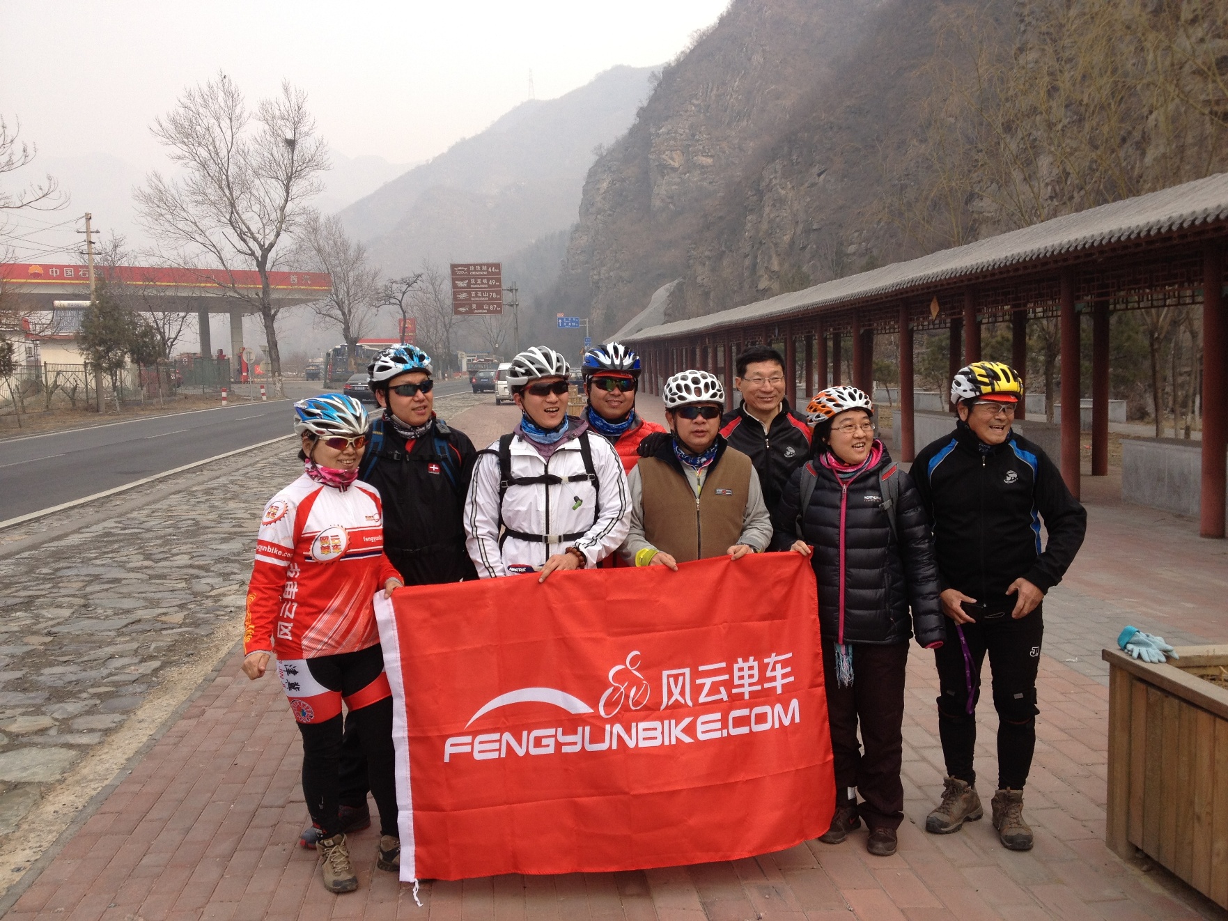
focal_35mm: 35
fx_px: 1242
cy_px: 460
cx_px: 614
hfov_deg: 52.6
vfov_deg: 40.7
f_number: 2.4
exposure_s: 1/665
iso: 64
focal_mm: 4.28
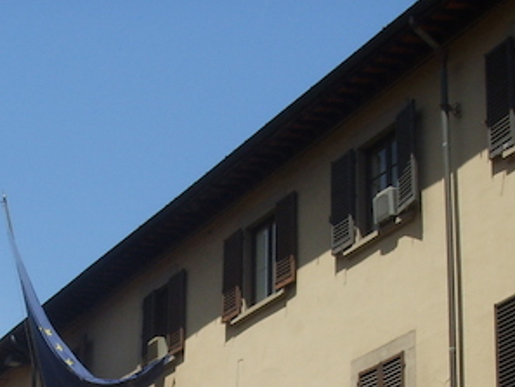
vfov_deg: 13.7
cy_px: 460
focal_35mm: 105
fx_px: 1563
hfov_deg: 18.6
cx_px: 139
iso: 50
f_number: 6.3
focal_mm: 6.6
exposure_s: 1/250
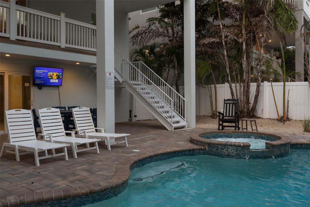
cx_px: 155
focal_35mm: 31
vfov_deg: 42.3
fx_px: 267
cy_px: 104
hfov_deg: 60.3
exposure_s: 1/30
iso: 1600
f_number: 9
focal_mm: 31
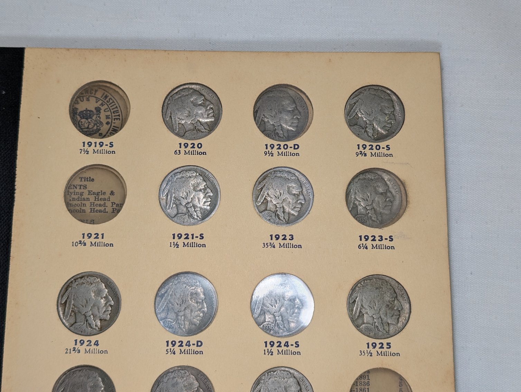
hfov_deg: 38.9
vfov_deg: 29.8
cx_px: 260
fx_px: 739
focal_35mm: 49
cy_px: 196
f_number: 1.68
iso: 47
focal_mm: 6.9
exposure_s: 1/120
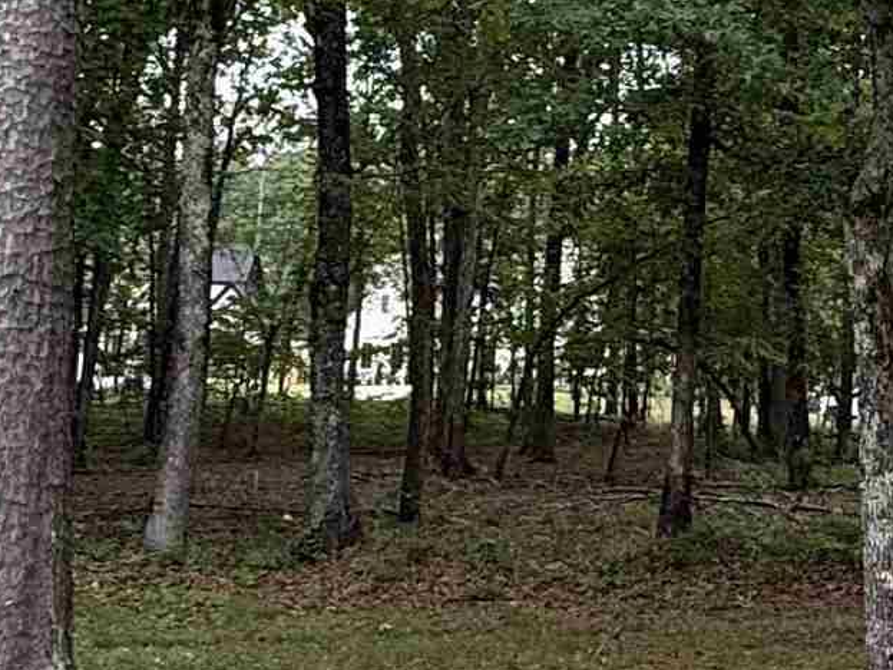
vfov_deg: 21.0
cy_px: 125
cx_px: 808
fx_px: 1780
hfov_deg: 27.2
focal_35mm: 69
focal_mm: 2.22
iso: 100
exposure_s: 1/99
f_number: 2.2
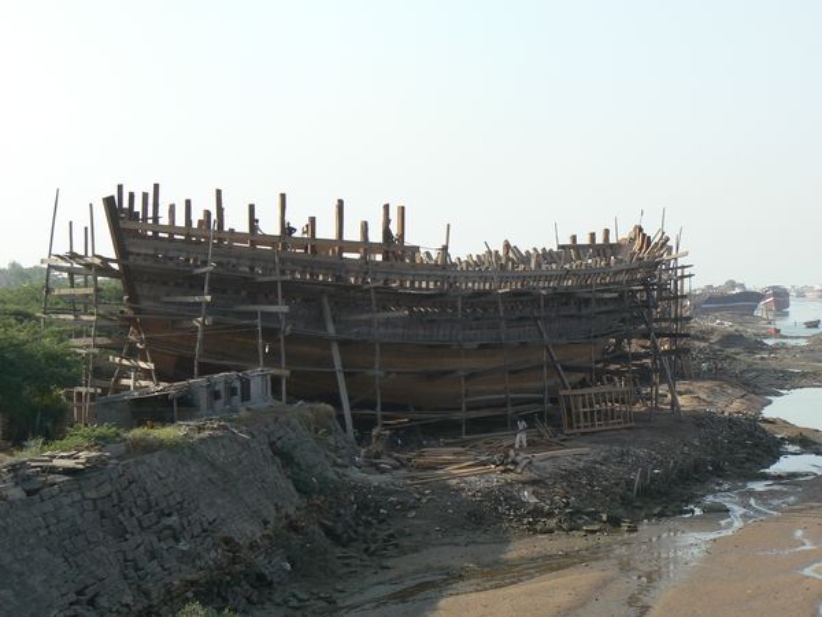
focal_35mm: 70
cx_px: 411
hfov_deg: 27.8
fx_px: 1662
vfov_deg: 21.0
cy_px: 308
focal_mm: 11.6
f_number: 5.6
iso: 80
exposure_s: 1/400
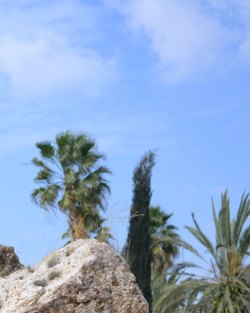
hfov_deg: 12.6
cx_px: -124
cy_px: 321
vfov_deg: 16.2
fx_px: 1073
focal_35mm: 116
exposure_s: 1/1600
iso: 125
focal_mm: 39
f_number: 3.5
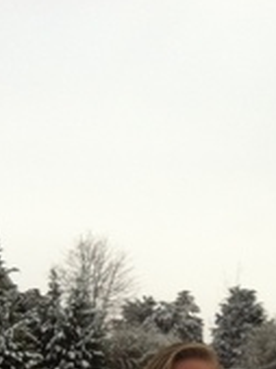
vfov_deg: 18.4
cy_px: 491
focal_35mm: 99
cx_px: 244
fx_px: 1055
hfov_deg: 14.8
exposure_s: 1/1371
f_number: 2.8
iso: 80
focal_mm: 3.85
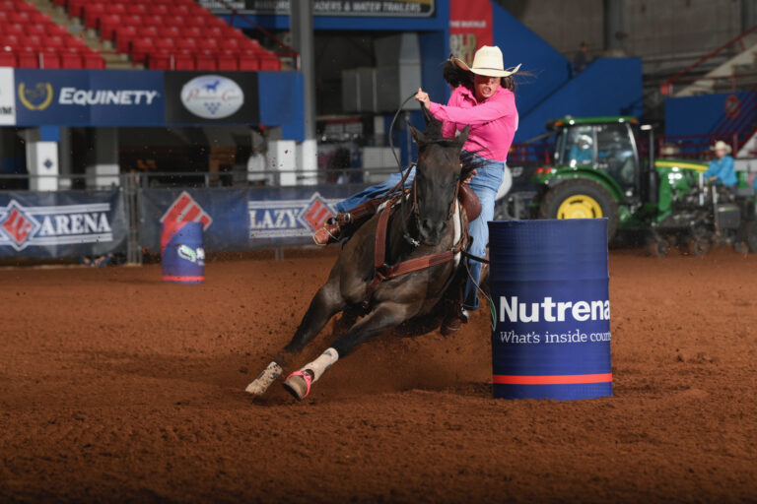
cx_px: 378
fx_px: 3574
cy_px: 252
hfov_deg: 12.1
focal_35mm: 170
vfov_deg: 8.1
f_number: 6.3
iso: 800
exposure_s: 1/250
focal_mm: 170
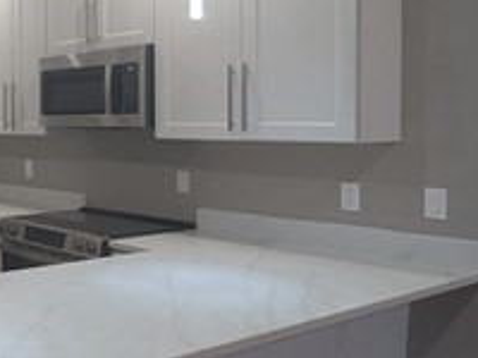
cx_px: -96
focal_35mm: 48
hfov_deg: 32.7
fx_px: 663
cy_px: 134
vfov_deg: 30.1
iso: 62
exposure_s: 1/24
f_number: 2.2
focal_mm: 2.35
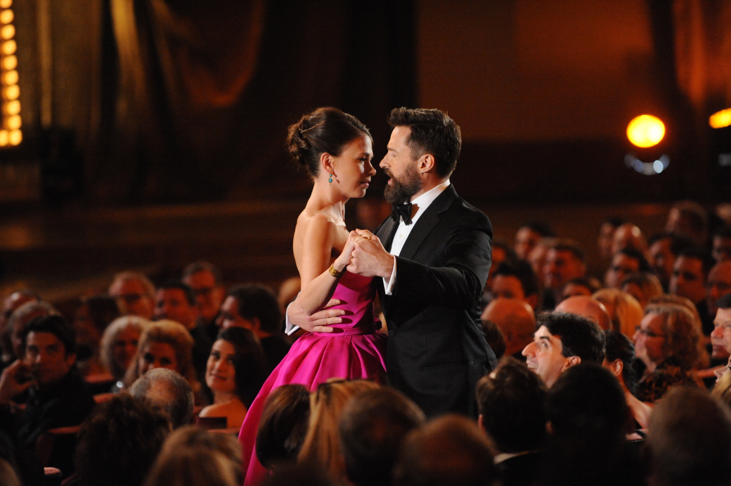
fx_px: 4059
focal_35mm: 200
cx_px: 366
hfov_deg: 10.3
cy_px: 243
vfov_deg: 6.9
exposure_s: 1/400
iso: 6400
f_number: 4
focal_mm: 200
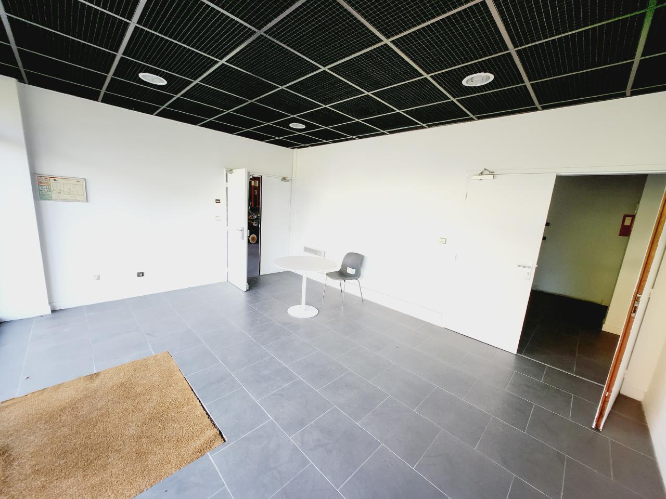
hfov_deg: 106.2
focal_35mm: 13
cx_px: 333
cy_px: 250
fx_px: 250
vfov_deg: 89.9
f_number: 2.2
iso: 100
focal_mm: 1.74
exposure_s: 1/50
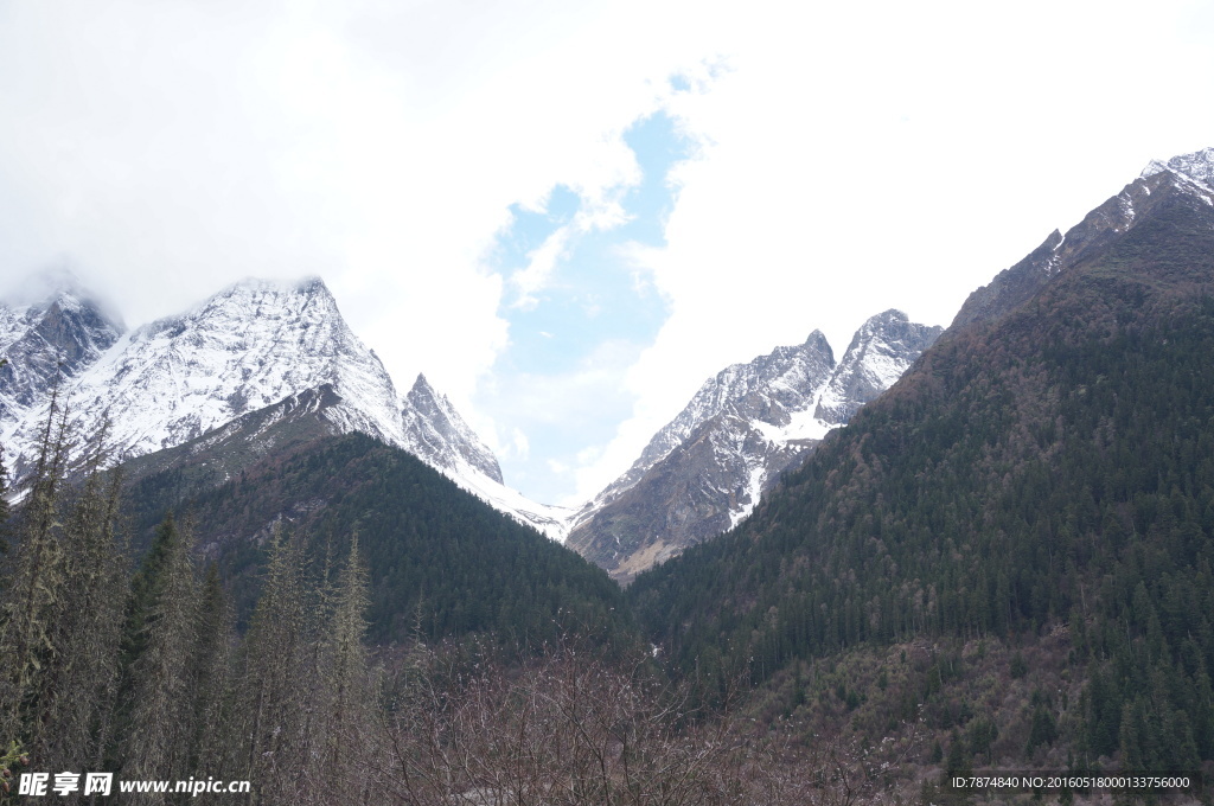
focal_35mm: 38
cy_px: 403
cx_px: 607
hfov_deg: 51.3
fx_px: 1263
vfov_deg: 35.4
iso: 100
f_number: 8
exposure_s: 1/125
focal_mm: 25
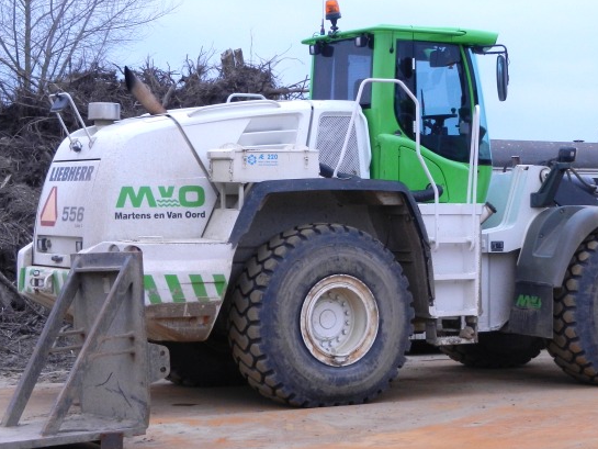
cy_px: 183
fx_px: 1521
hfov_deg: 22.1
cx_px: 418
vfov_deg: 16.8
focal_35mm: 88
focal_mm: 10.9
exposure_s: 1/30
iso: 220
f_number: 4.5
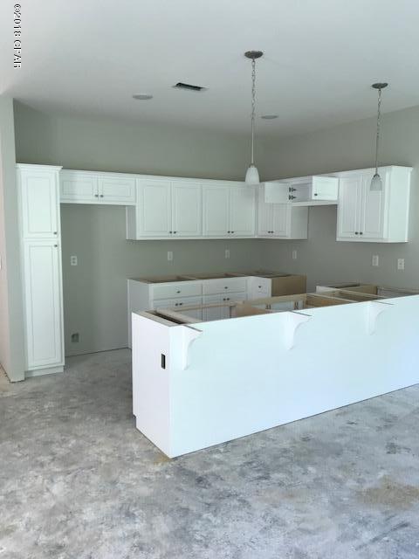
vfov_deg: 63.4
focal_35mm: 28
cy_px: 280
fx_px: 452
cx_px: 210
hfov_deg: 49.7
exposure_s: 1/60
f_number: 1.8
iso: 32
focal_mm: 3.99
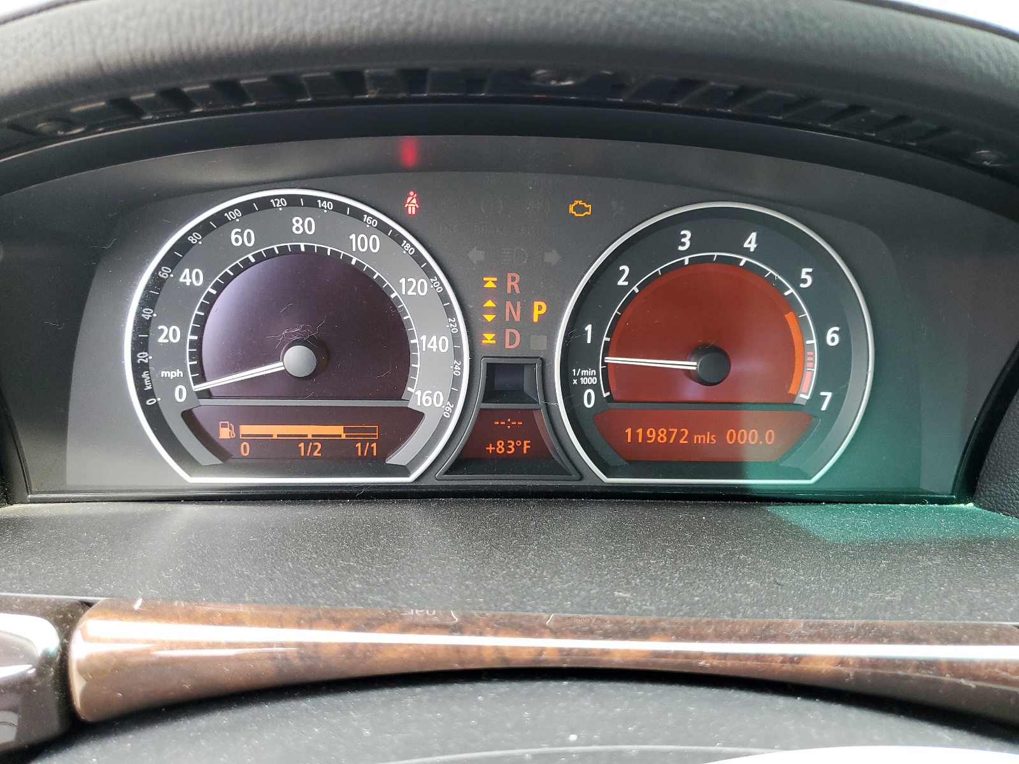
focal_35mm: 26
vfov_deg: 53.1
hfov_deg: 67.3
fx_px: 765
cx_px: 510
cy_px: 382
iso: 96
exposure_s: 1/120
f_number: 1.5
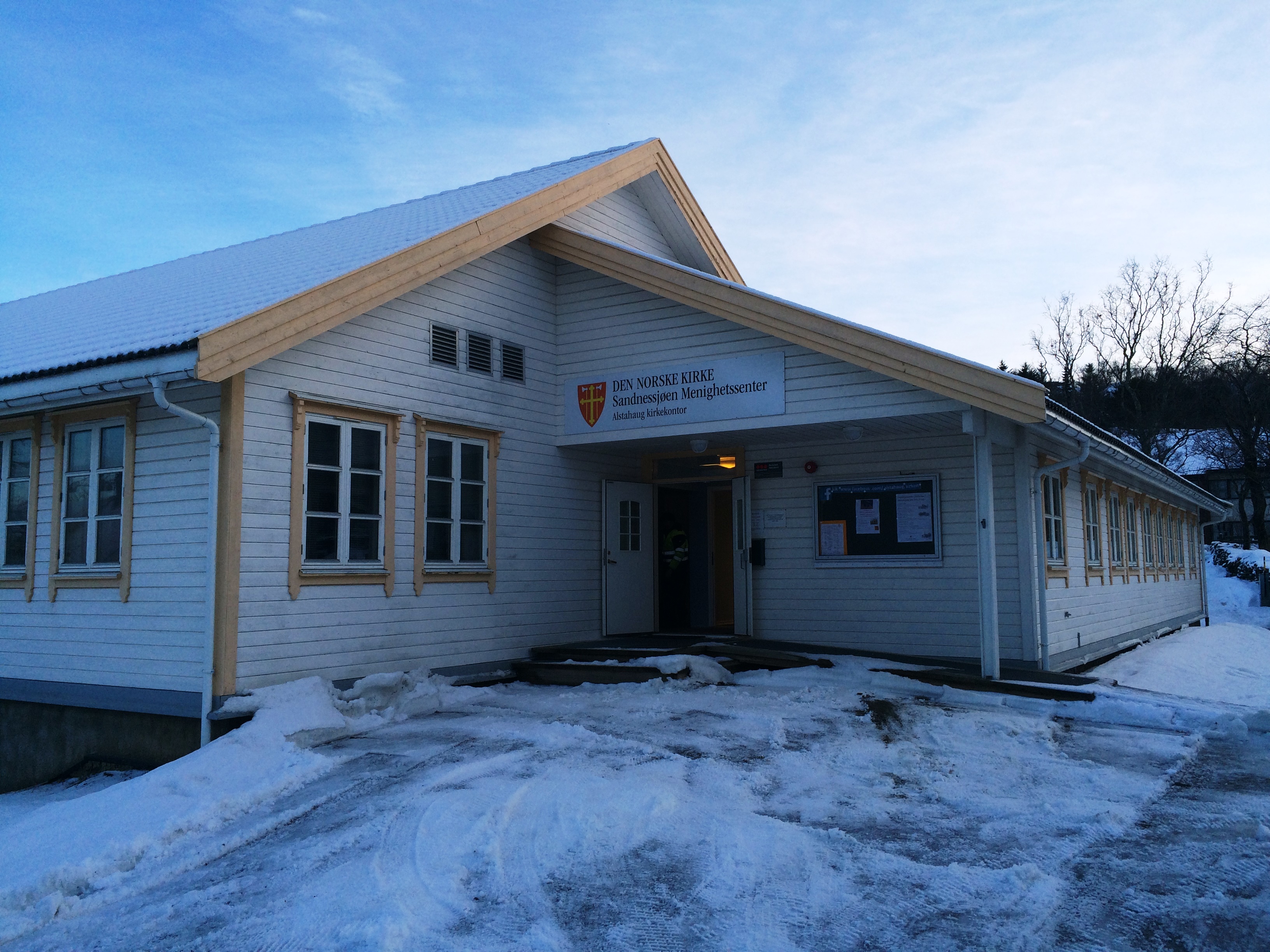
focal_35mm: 29
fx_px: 1064
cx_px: 635
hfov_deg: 61.7
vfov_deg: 48.2
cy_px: 476
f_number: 2.2
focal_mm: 4.15
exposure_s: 1/228
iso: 32
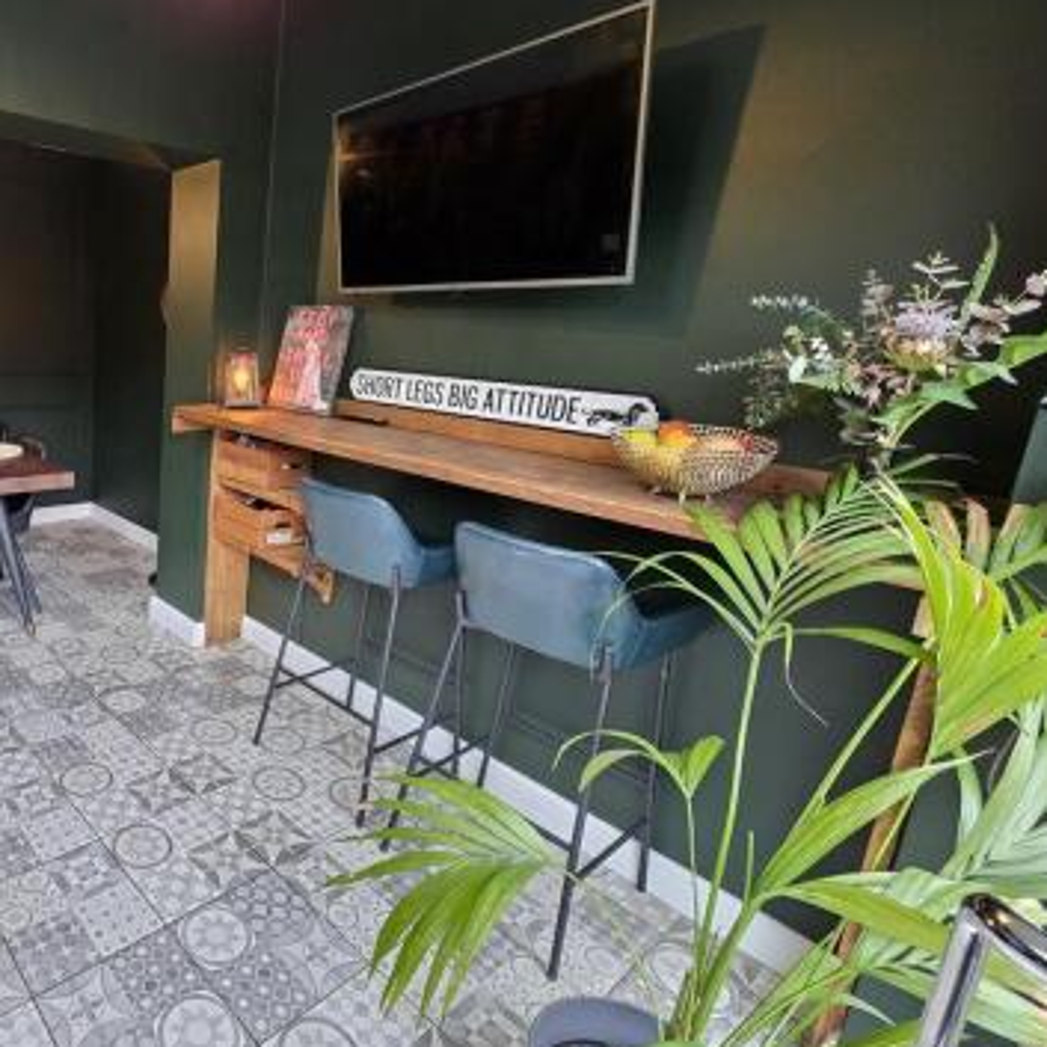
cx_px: 194
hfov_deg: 69.3
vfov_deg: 77.5
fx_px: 650
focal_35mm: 19
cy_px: 479
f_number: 1.9
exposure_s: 1/50
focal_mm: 2.2
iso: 320
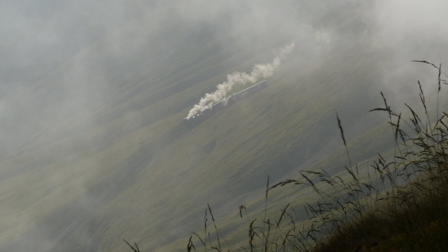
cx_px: 215
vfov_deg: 6.2
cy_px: 102
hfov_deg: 11.0
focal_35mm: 196
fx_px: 2328
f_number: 6.3
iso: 200
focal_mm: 30.6
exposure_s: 1/1600
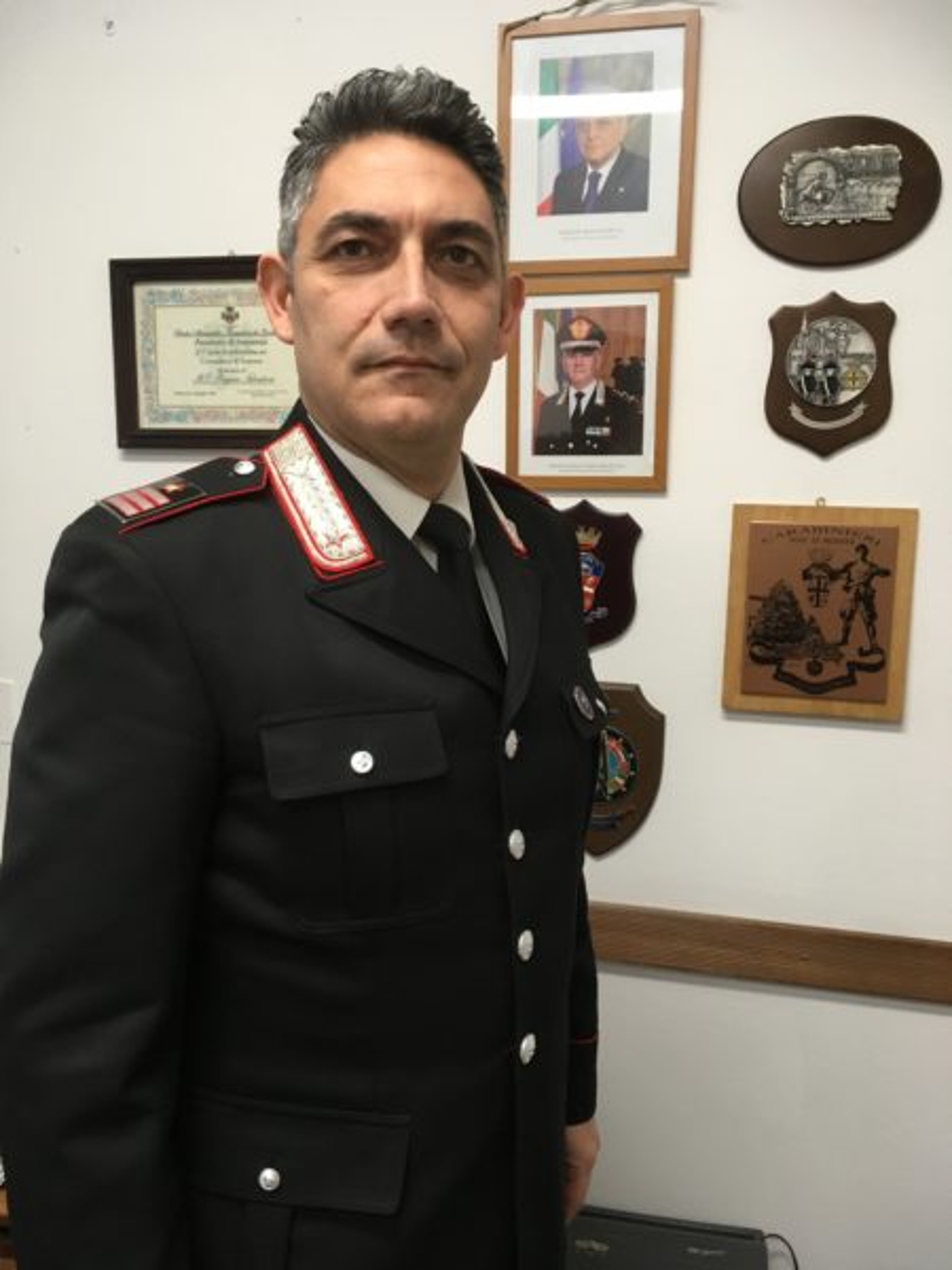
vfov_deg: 61.7
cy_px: 635
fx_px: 1063
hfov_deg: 48.2
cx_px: 476
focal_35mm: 29
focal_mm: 4.15
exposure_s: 1/33
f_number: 2.2
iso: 125
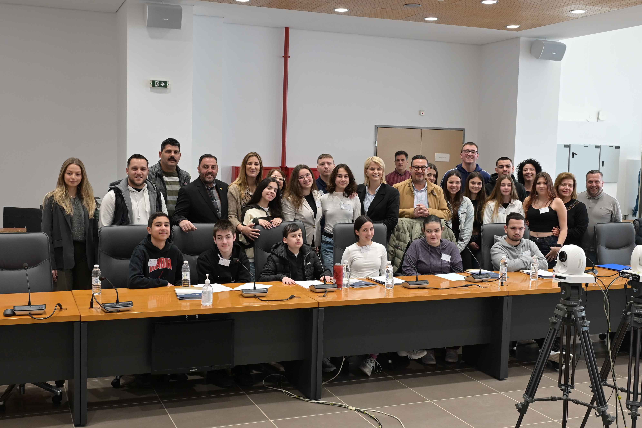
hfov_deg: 47.4
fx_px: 731
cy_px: 214
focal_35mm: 41
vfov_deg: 32.6
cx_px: 321
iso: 640
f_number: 5.6
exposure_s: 1/125
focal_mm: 27.5
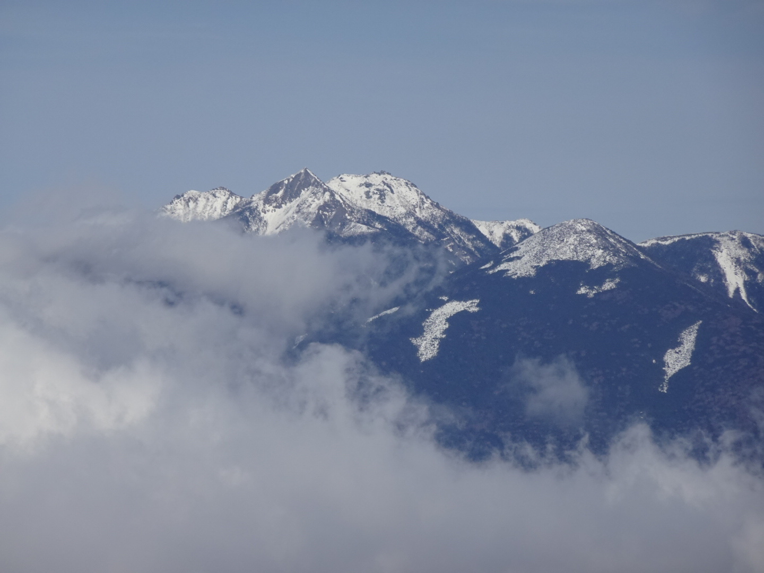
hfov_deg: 6.9
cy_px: 286
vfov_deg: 5.2
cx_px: 382
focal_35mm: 287
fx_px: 6334
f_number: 6.3
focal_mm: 46.54
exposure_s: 1/1000
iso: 80
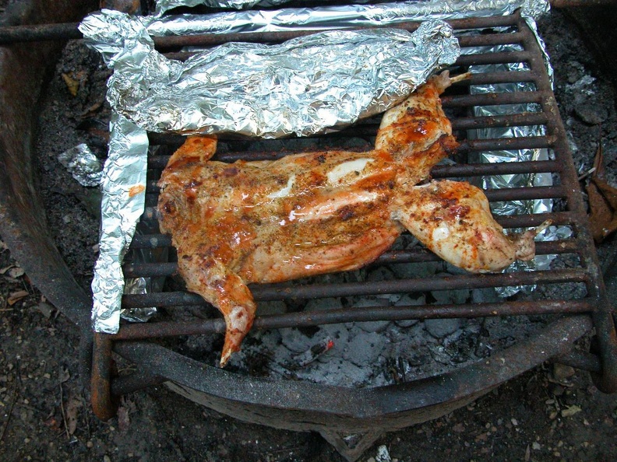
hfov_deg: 52.6
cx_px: 308
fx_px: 624
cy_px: 231
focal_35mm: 35
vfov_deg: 40.7
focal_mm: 9.2
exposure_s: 1/30
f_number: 2.8
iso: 400
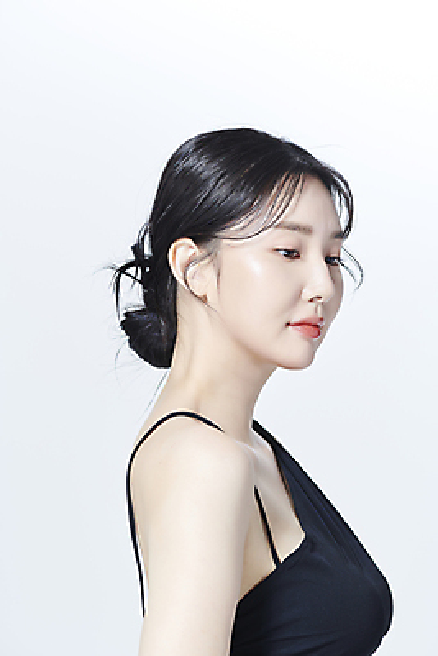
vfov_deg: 19.4
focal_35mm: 105
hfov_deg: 13.1
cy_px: 328
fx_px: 1914
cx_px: 219
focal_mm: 105
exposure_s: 1/125
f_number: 13
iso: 64
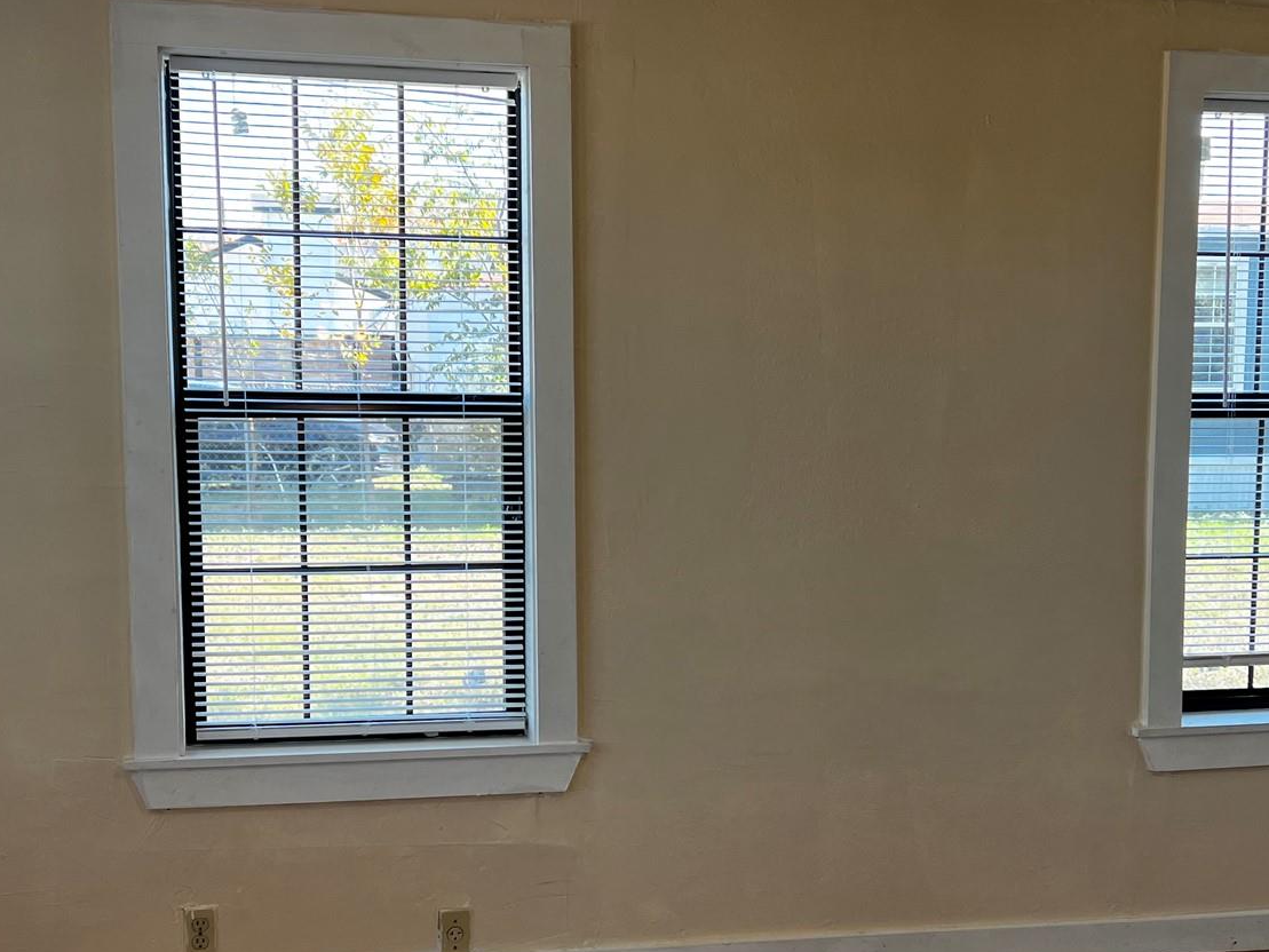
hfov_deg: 39.7
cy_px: 581
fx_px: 1760
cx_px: 630
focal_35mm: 48
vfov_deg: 30.2
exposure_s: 1/152
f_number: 1.5
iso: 50
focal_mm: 5.7
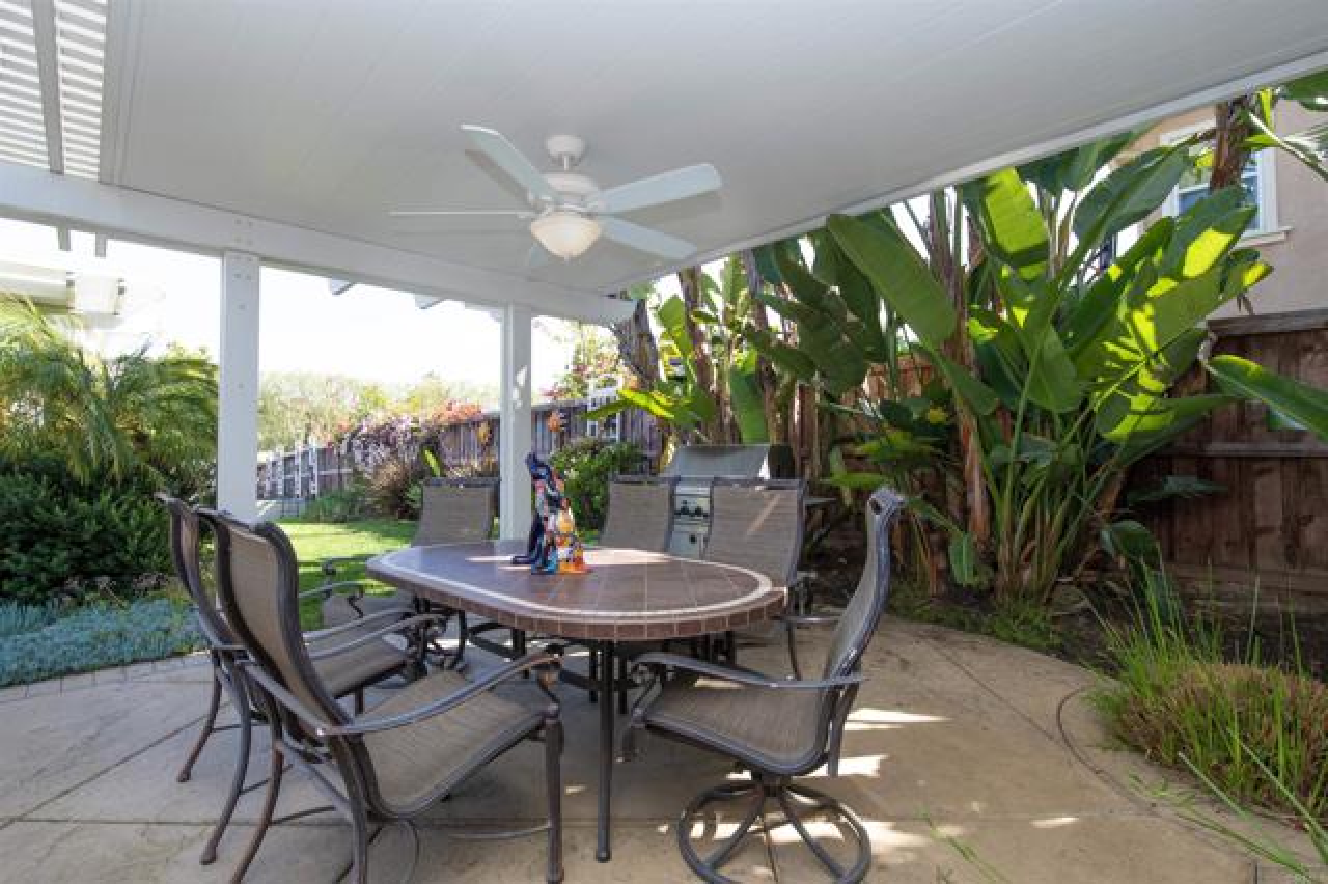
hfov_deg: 96.8
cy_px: 442
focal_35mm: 16
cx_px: 664
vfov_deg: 73.7
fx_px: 590
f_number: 10
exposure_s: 1/160
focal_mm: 16
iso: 320
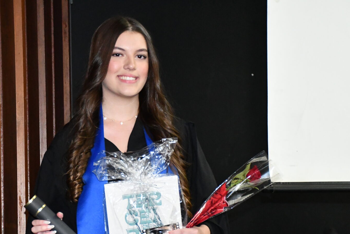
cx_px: 122
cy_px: 166
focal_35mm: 111
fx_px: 1079
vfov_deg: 12.3
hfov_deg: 18.4
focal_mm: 52
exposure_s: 1/60
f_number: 4.8
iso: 6400
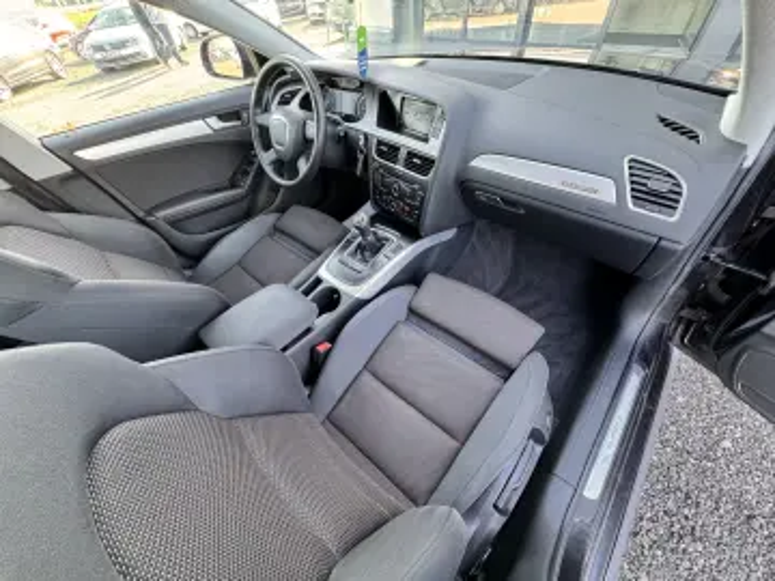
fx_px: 313
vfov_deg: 85.7
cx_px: 388
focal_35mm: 14
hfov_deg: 102.1
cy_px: 290
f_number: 2.2
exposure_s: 1/69
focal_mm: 2.22
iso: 320
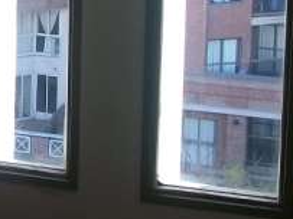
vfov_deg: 11.0
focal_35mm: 126
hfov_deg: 14.9
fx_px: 1066
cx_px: -98
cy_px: -169
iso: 80
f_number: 2.9
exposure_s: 1/125
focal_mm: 5.7
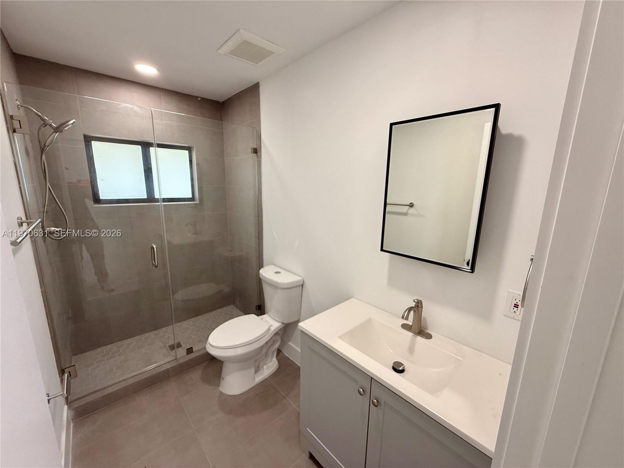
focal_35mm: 14
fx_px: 252
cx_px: 312
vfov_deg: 85.7
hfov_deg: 102.1
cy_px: 234
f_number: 2.2
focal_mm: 2.22
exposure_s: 1/120
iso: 200
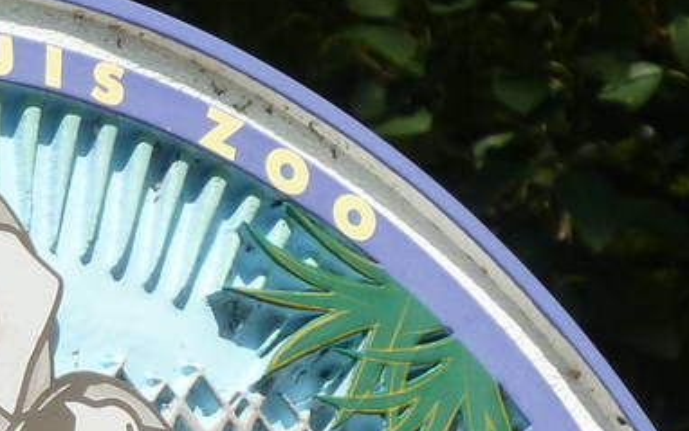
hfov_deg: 3.0
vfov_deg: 1.9
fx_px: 13186
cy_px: 723
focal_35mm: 702
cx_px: -130
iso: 80
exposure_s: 1/640
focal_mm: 25.9
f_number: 5
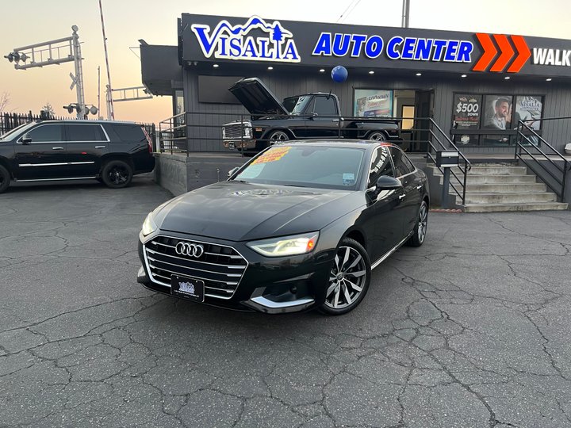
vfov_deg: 53.1
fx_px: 429
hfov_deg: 67.3
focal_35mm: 26
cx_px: 286
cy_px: 214
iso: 125
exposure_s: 1/70
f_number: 1.5
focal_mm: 5.7
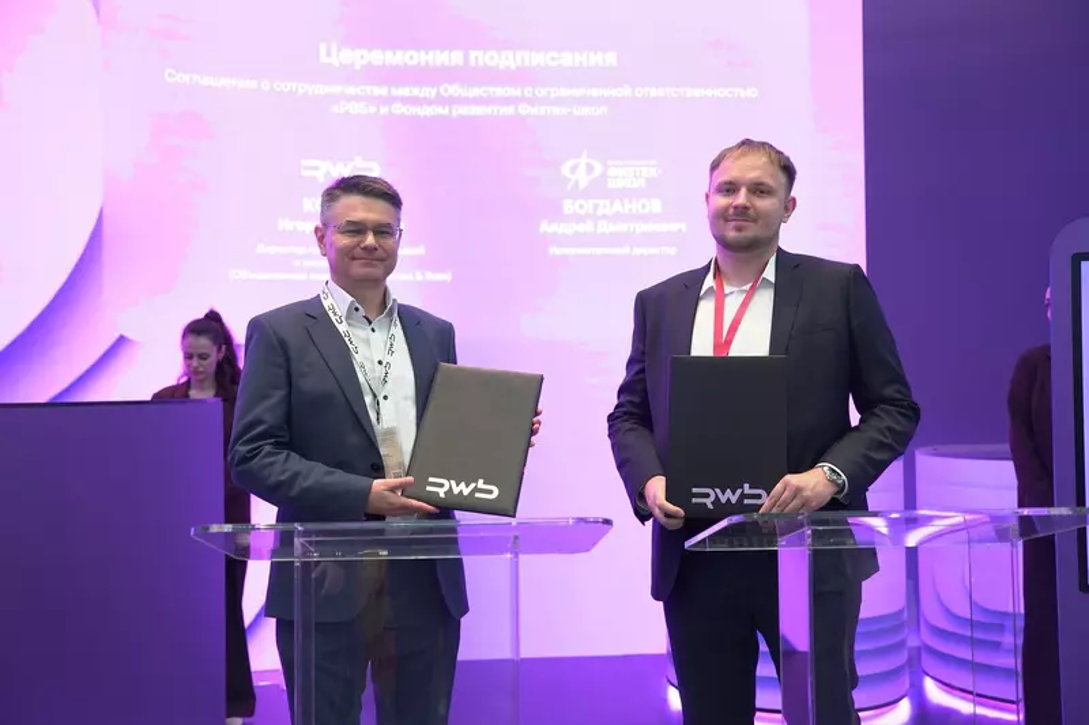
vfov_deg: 37.8
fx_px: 1058
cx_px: 544
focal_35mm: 35
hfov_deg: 54.4
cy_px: 362
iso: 1600
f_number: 3.5
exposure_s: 1/160
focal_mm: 35
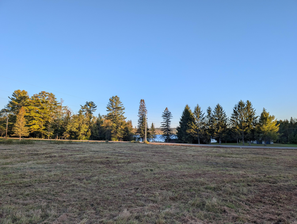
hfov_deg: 71.5
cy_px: 112
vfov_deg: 56.9
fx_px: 206
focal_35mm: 24
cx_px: 148
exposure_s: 1/347
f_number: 1.68
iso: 21
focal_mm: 6.9
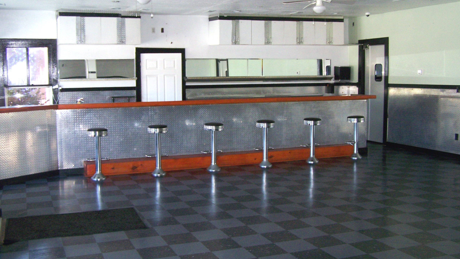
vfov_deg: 28.3
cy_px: 115
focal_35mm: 42
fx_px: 512
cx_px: 231
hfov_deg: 48.4
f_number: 2.8
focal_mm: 6.3
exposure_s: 1/60
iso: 160
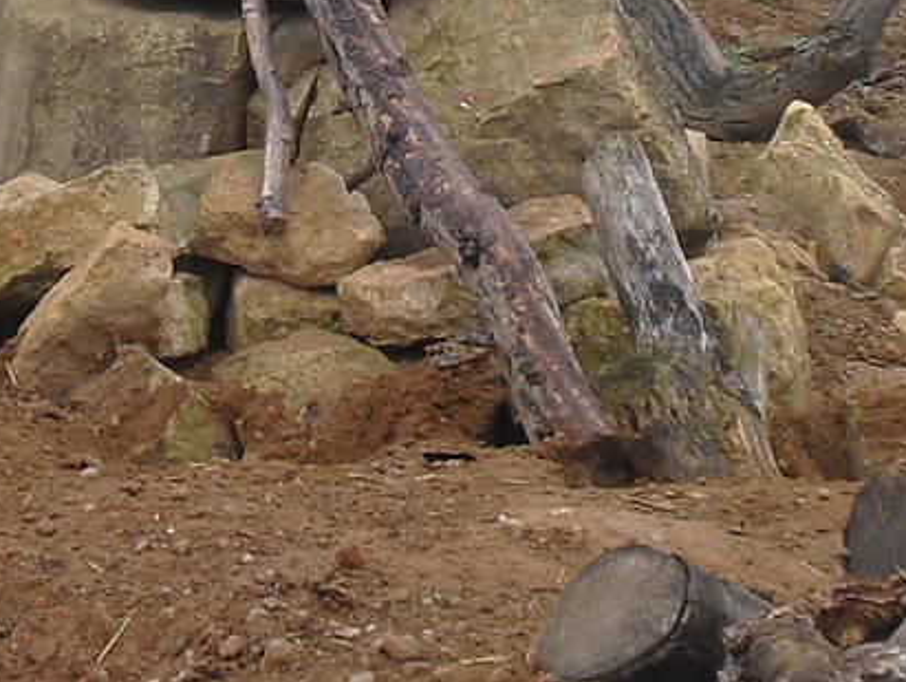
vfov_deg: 10.4
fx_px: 3667
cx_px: 247
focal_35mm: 140
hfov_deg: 14.0
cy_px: -141
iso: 100
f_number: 3.1
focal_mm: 6.3
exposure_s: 1/200
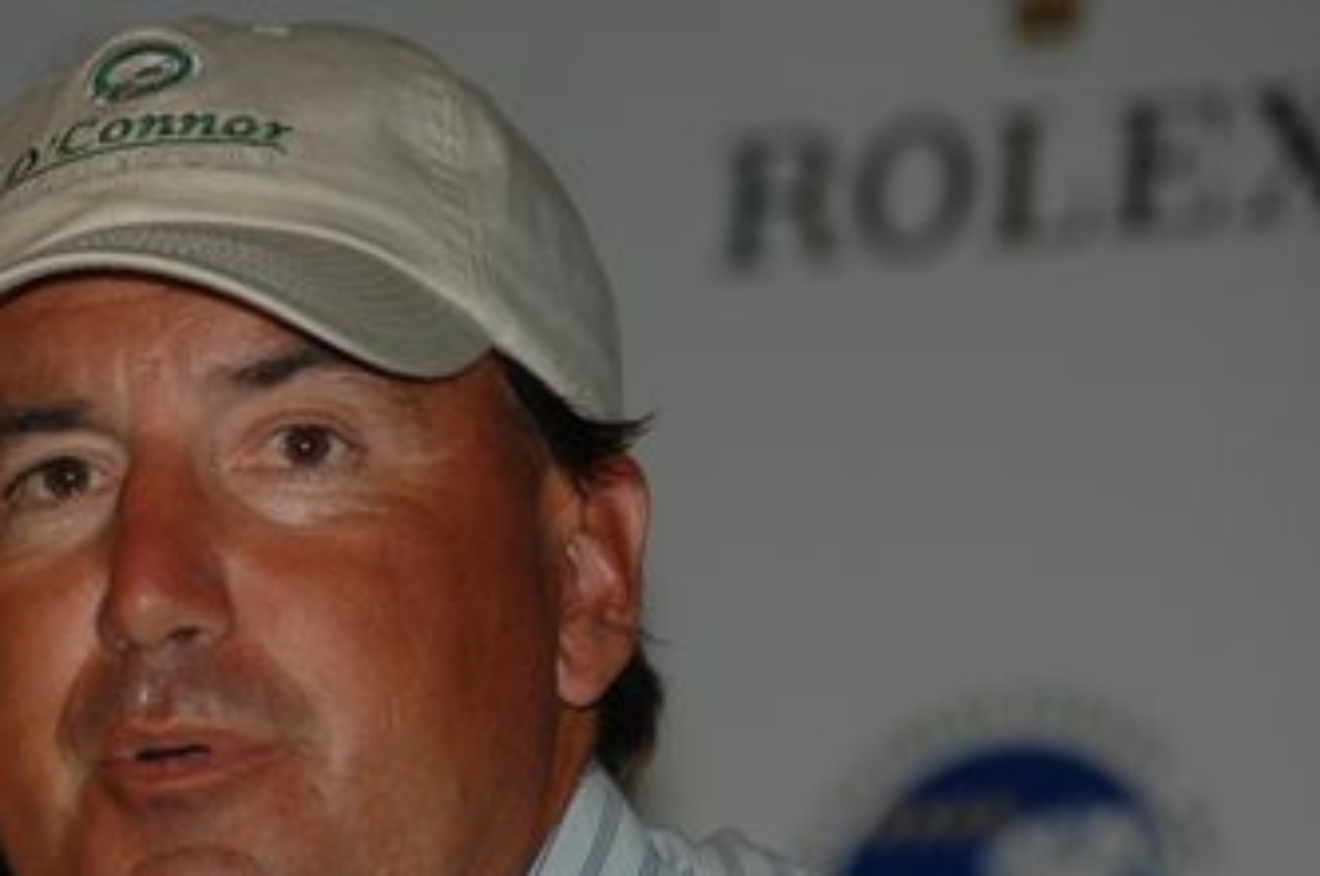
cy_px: 525
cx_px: 274
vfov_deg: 2.4
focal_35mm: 576
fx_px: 21089
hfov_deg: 3.6
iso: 200
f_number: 5.6
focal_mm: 200
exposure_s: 1/125
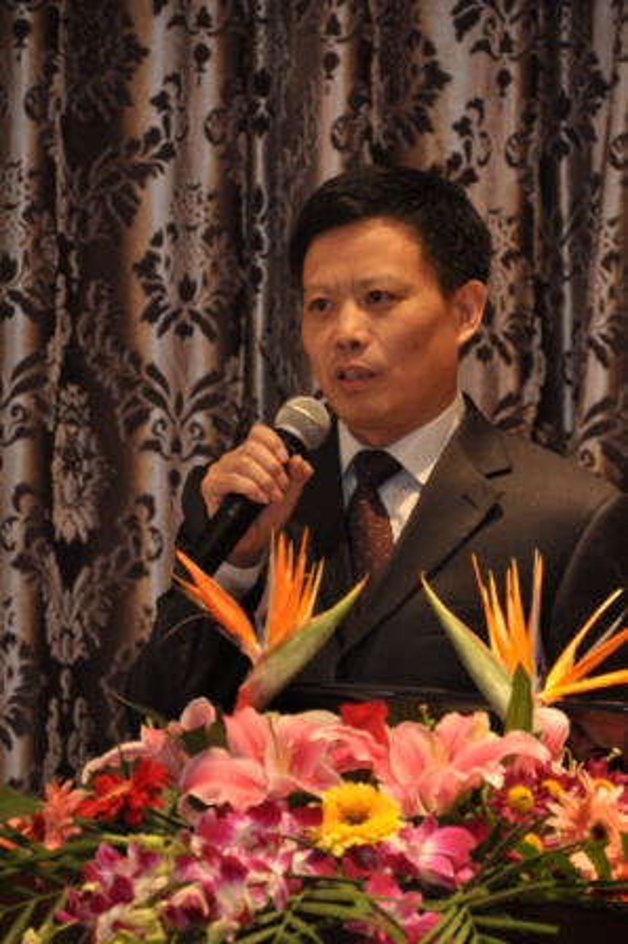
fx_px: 5307
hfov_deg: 6.8
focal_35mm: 202
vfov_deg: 10.2
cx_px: 314
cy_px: 472
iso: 640
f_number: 6
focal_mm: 135
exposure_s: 1/30
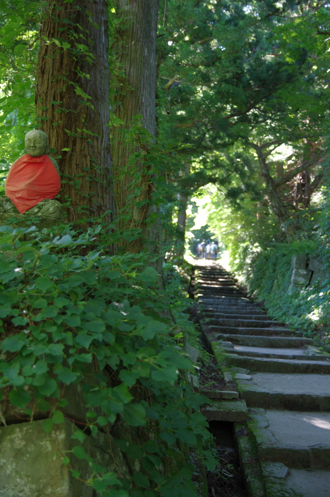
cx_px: 165
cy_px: 248
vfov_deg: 40.4
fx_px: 676
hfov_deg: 27.5
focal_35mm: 49
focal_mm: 32.5
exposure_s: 1/60
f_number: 2.8
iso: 400
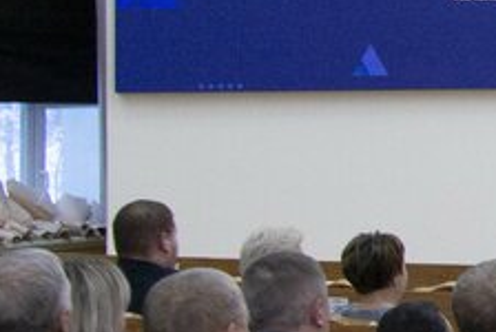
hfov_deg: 6.9
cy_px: -32
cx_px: 1521
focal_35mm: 268
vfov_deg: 5.1
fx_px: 3691
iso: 640
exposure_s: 1/160
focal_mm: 25
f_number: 5.6
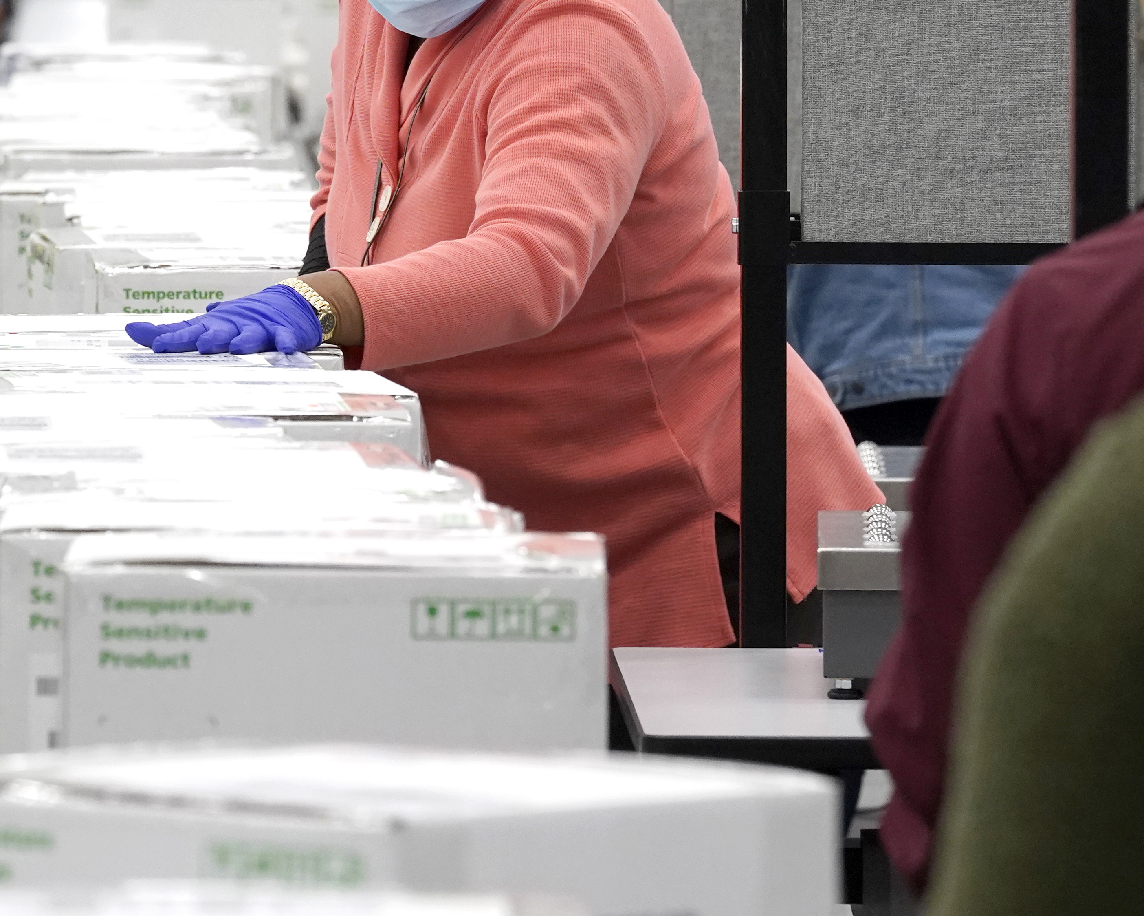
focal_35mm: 401
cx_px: 276
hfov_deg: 4.8
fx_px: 13578
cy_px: 258
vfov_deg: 3.9
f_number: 8
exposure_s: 1/125
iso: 3200
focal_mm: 200
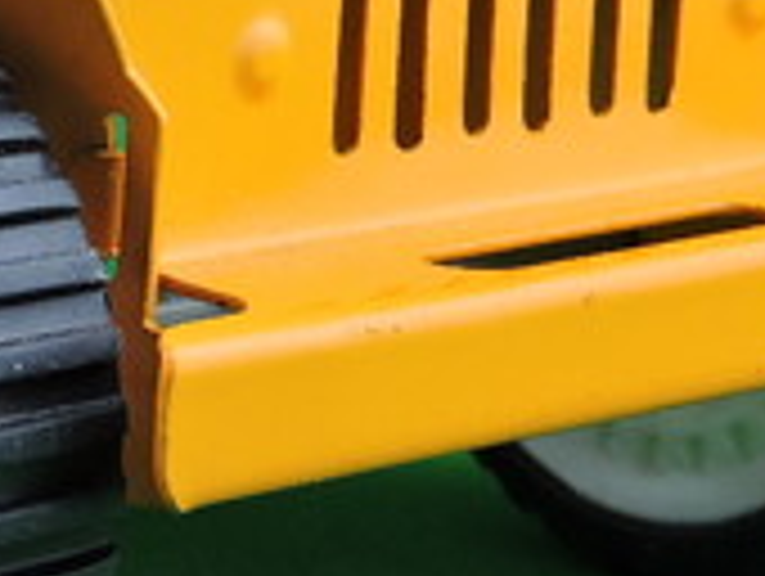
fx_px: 5024
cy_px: -126
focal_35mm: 227
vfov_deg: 6.5
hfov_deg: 8.5
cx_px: -313
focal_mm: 9
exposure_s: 1/30
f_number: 4
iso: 160
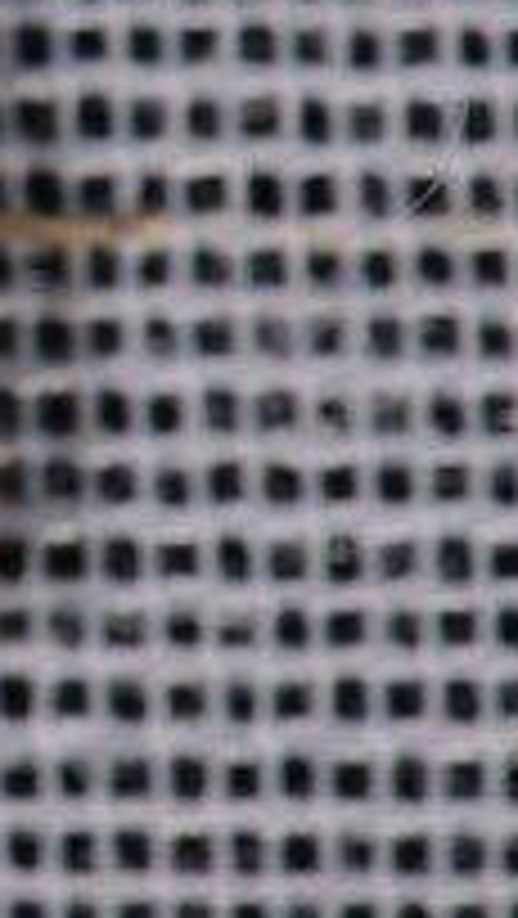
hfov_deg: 2.3
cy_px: -36
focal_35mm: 517
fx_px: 12604
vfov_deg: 4.2
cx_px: -1068
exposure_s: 1/60
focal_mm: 85
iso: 200
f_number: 25
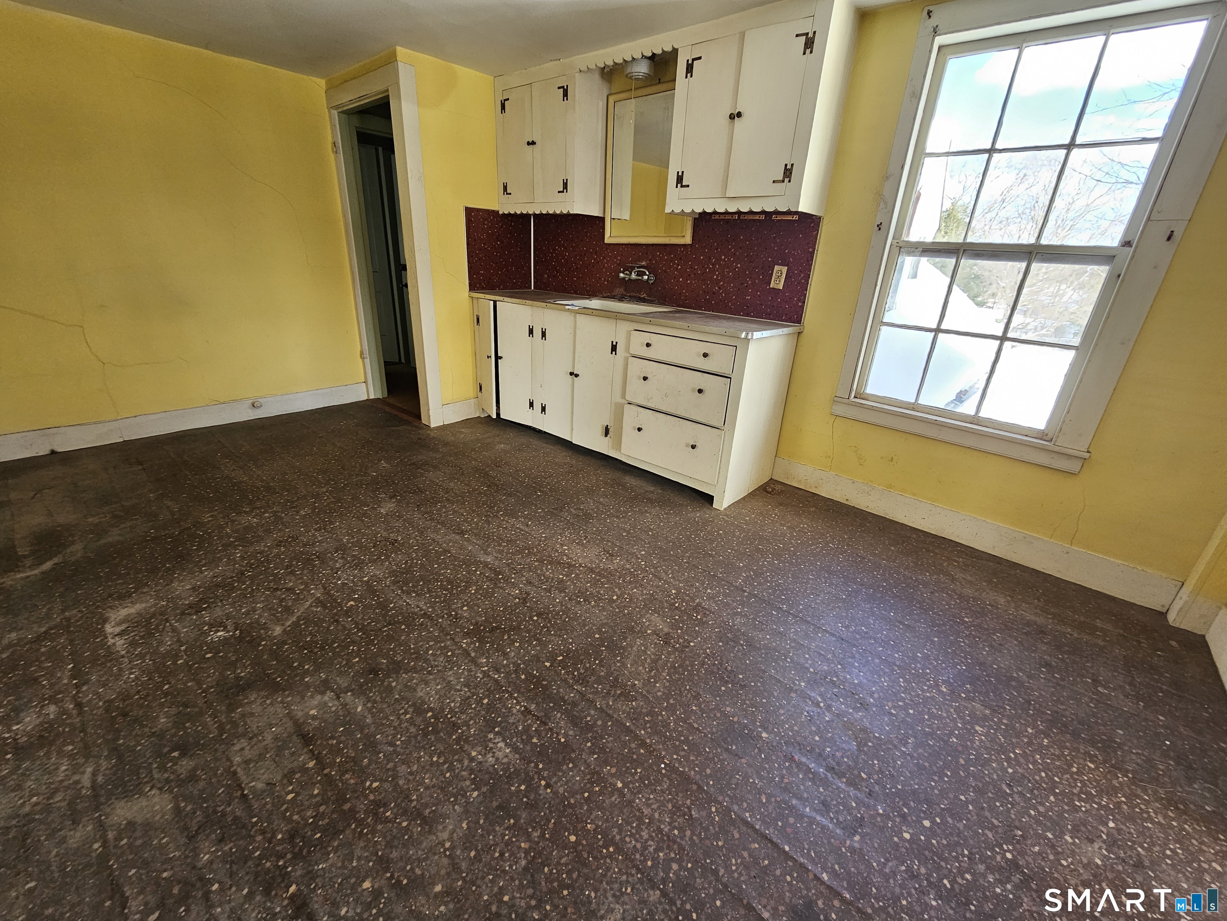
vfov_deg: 89.9
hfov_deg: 106.2
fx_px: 461
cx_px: 614
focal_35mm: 13
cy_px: 460
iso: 125
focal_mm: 2.2
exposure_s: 1/77.4
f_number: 2.2
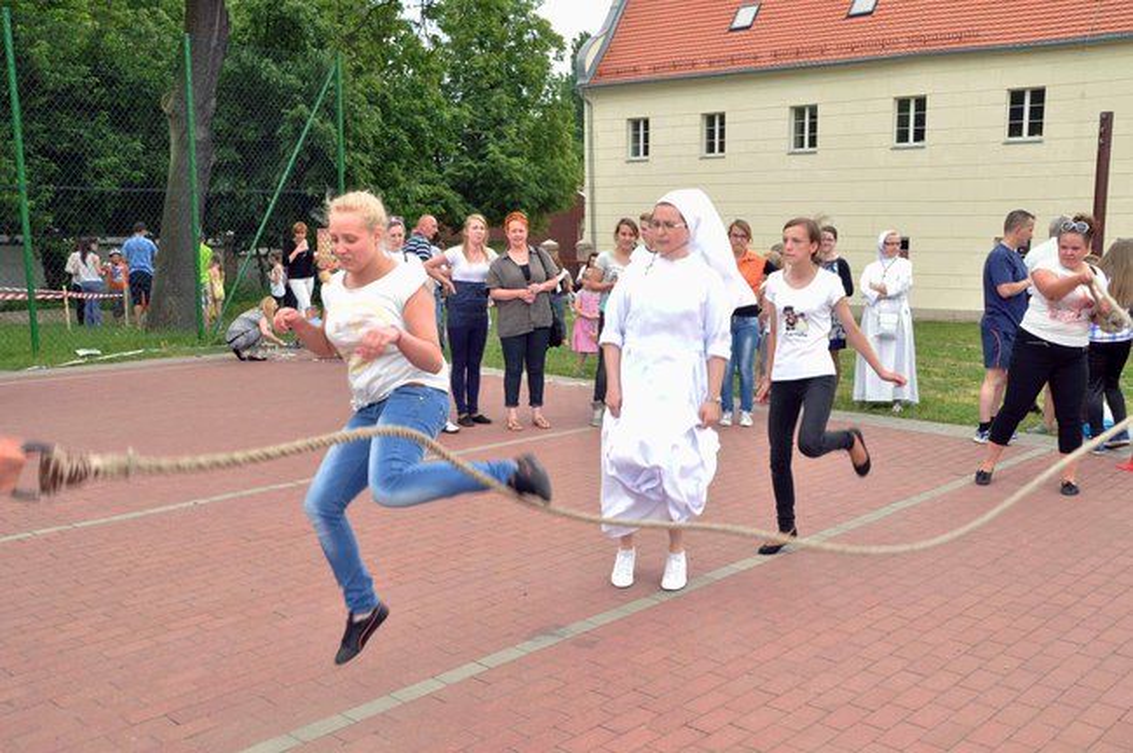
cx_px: 566
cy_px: 376
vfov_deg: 35.4
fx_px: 1179
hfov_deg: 51.3
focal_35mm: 38
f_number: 14
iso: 800
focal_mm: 25
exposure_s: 1/200
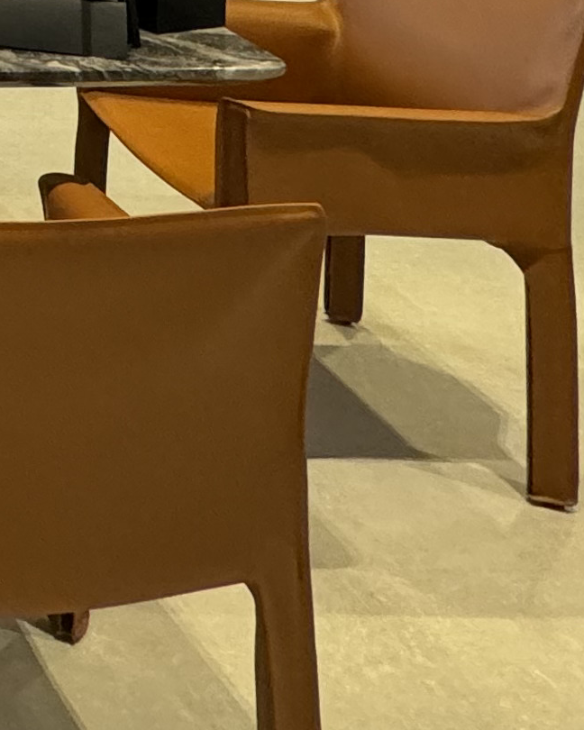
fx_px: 1469
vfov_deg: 22.7
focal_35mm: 68
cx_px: -608
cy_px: -366
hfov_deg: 16.6
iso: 250
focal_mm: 2.22
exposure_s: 1/50
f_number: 2.2
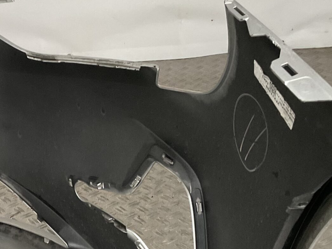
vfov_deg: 20.5
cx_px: 36
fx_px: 681
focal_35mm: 71
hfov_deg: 26.5
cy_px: 187
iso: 125
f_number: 1.8
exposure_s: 1/50
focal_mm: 3
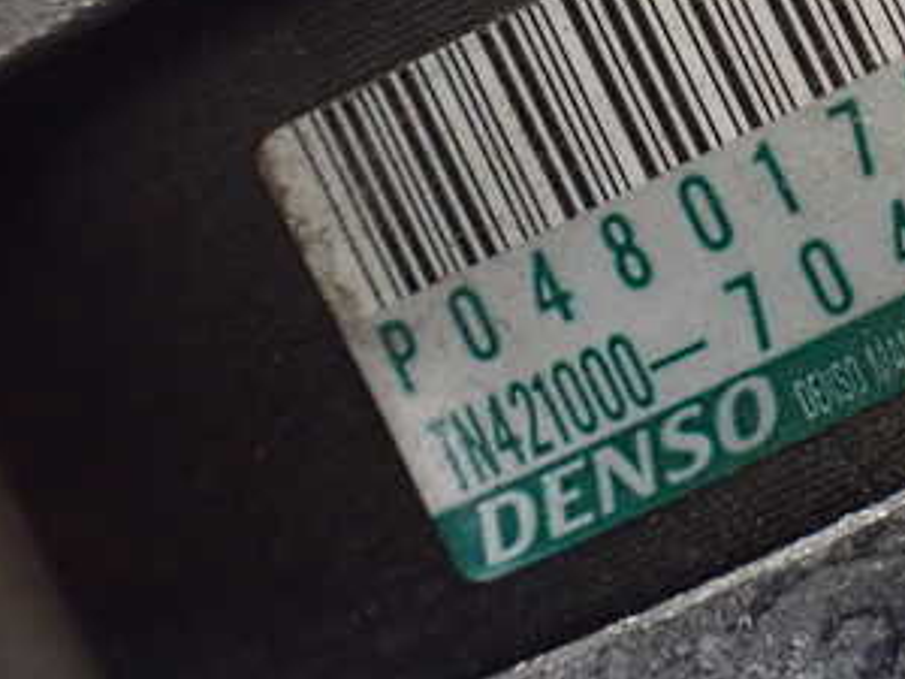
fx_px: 1569
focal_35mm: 60
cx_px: 842
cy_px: 9
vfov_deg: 23.4
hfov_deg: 30.5
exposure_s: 1/30
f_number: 2.3
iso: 800
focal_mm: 5.4
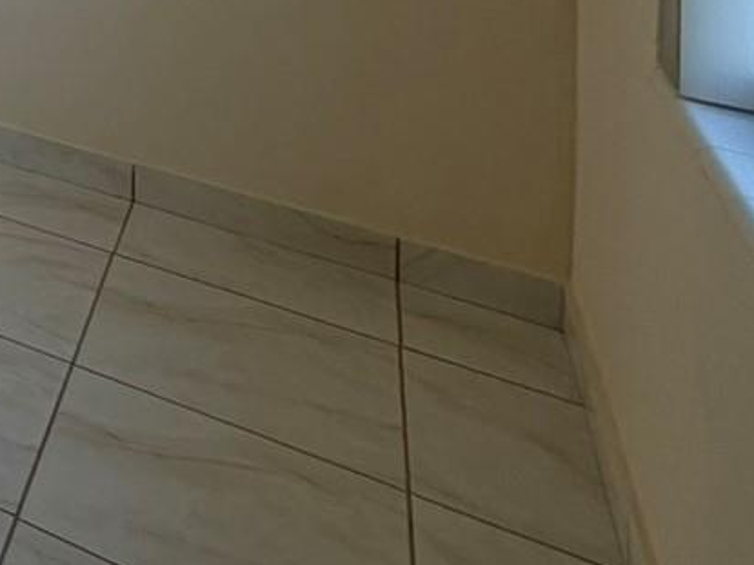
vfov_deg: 20.6
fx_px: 1176
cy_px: -401
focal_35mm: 54
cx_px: -609
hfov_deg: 21.8
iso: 64
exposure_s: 1/120
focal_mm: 2.22
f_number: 2.2
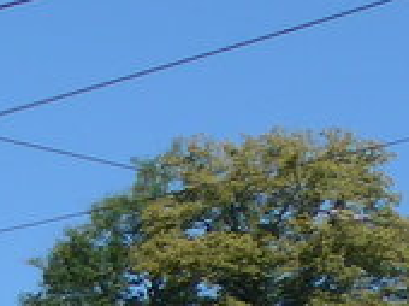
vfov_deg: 4.6
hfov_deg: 5.8
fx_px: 3669
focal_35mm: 311
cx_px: -1006
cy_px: 773
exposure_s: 1/1600
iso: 80
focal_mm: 9
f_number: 2.8
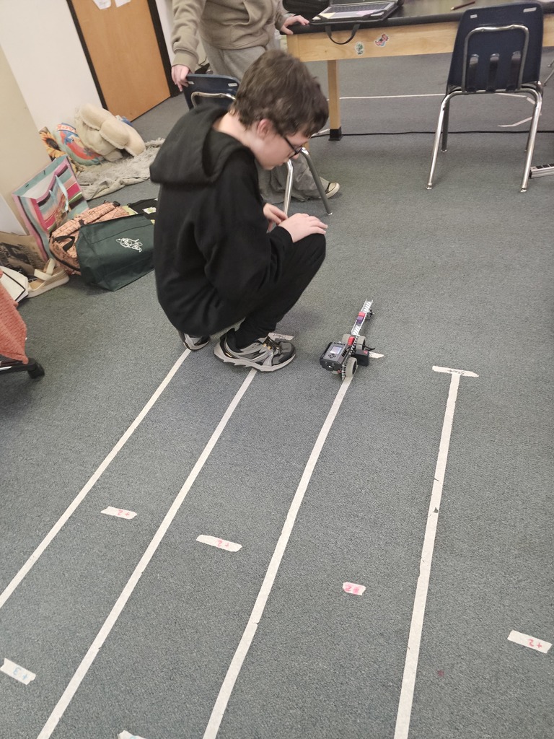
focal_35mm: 23
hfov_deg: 58.9
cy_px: 370
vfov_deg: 73.9
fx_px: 491
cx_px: 277
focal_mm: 6.3
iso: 640
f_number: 1.7
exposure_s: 1/60
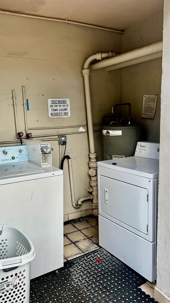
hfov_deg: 39.9
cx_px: 63
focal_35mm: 29
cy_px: 154
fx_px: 232
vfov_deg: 66.1
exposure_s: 1/499
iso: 50
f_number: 1.5
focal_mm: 5.7
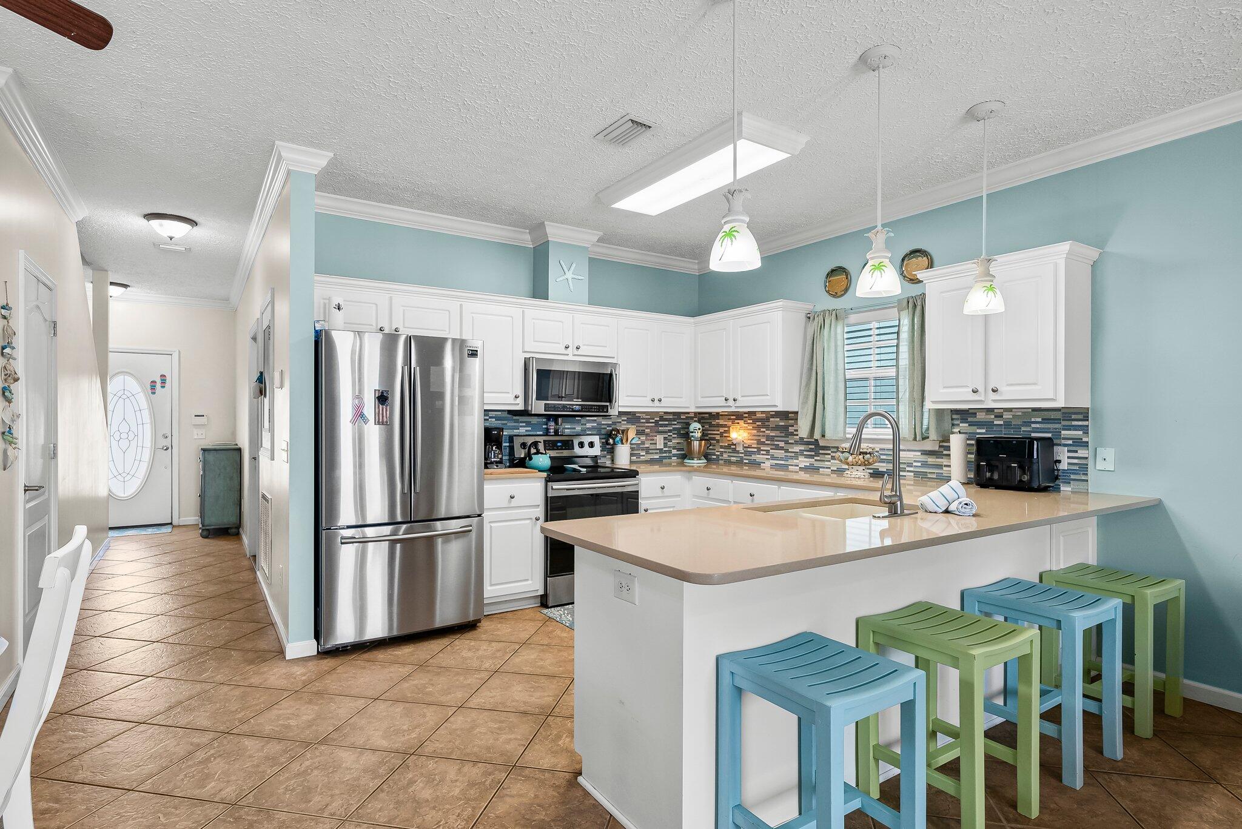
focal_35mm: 17
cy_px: 414
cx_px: 621
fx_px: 587
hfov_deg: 93.3
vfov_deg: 70.5
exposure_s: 1
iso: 400
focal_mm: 17
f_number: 9
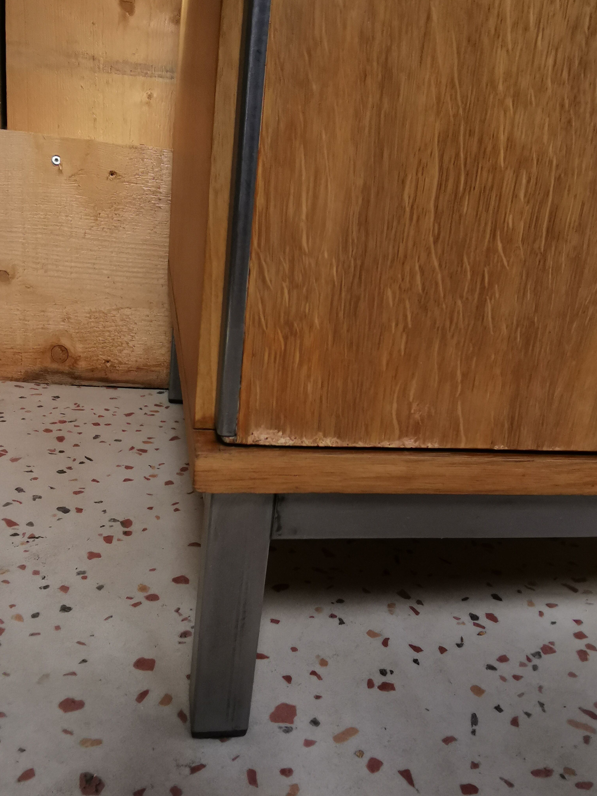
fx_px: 575
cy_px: 397
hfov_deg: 54.9
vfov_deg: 69.4
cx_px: 285
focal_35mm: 25
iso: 400
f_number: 2.2
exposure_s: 1/500
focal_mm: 2.26
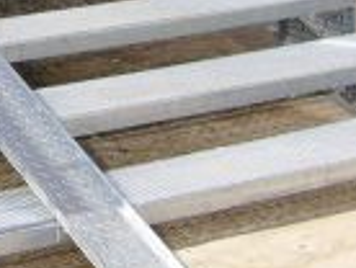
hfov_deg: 11.9
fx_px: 1669
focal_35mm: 162
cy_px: -149
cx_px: -98
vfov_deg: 8.9
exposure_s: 1/160
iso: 80
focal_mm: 5.8
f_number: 5.6
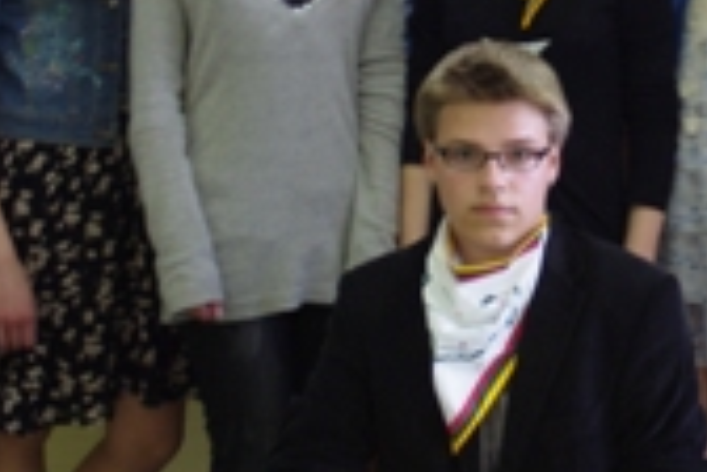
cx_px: 564
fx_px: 3358
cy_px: -8
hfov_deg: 12.0
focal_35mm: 171
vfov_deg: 8.0
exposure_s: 1/8
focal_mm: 43
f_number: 4
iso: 400
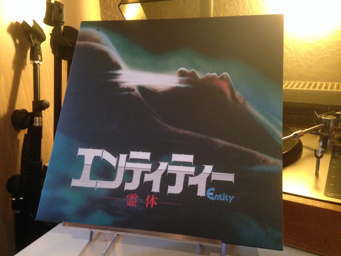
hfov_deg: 55.4
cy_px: 128
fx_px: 325
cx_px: 170
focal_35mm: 33
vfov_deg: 42.9
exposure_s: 1/15
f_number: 2.4
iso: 640
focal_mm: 4.12
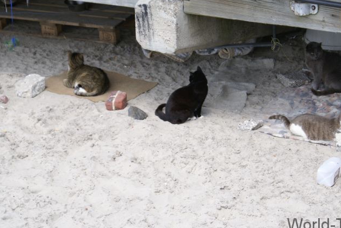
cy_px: 88
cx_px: 198
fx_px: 1271
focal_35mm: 134
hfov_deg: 15.3
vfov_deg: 10.3
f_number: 6.3
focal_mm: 70
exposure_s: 1/160
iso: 100
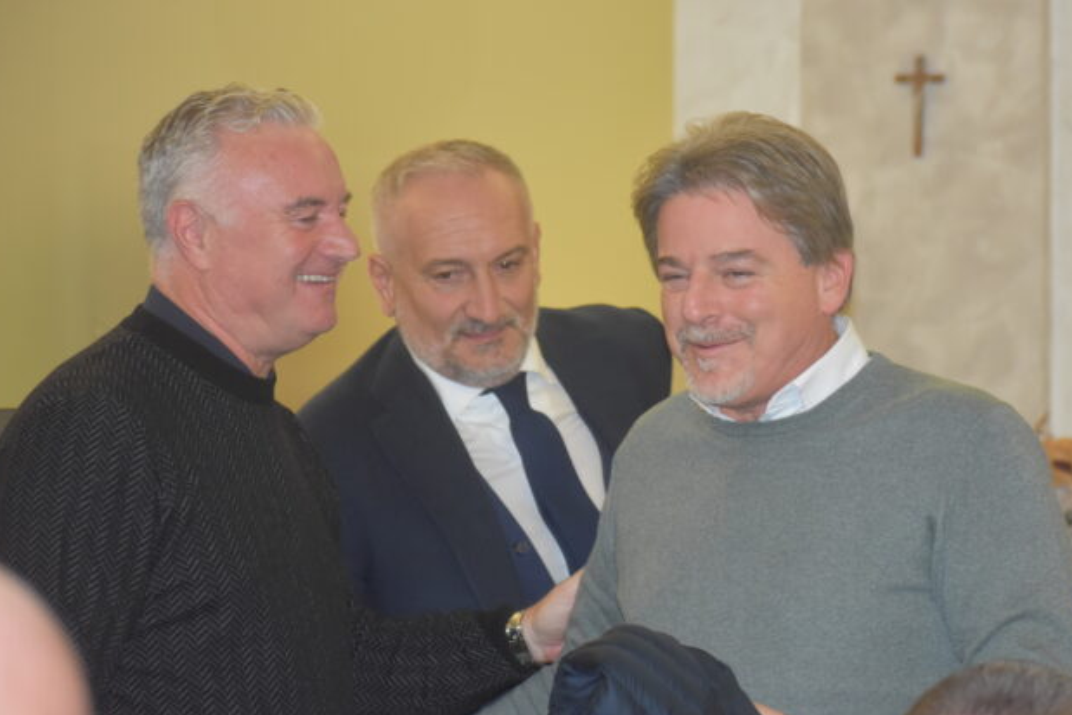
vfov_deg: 8.0
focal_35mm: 172
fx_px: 5123
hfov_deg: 11.9
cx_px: 582
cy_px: 358
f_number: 5.6
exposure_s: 1/60
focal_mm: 102
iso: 1600
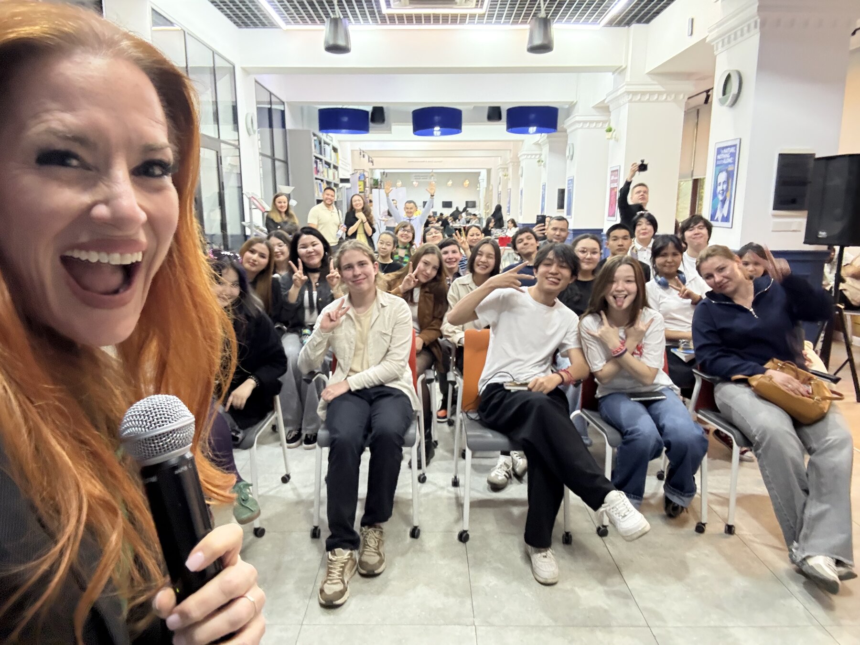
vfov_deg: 58.9
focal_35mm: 23
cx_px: 430
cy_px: 322
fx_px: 571
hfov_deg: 73.9
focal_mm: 2.69
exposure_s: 1/40
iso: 400
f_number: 1.9
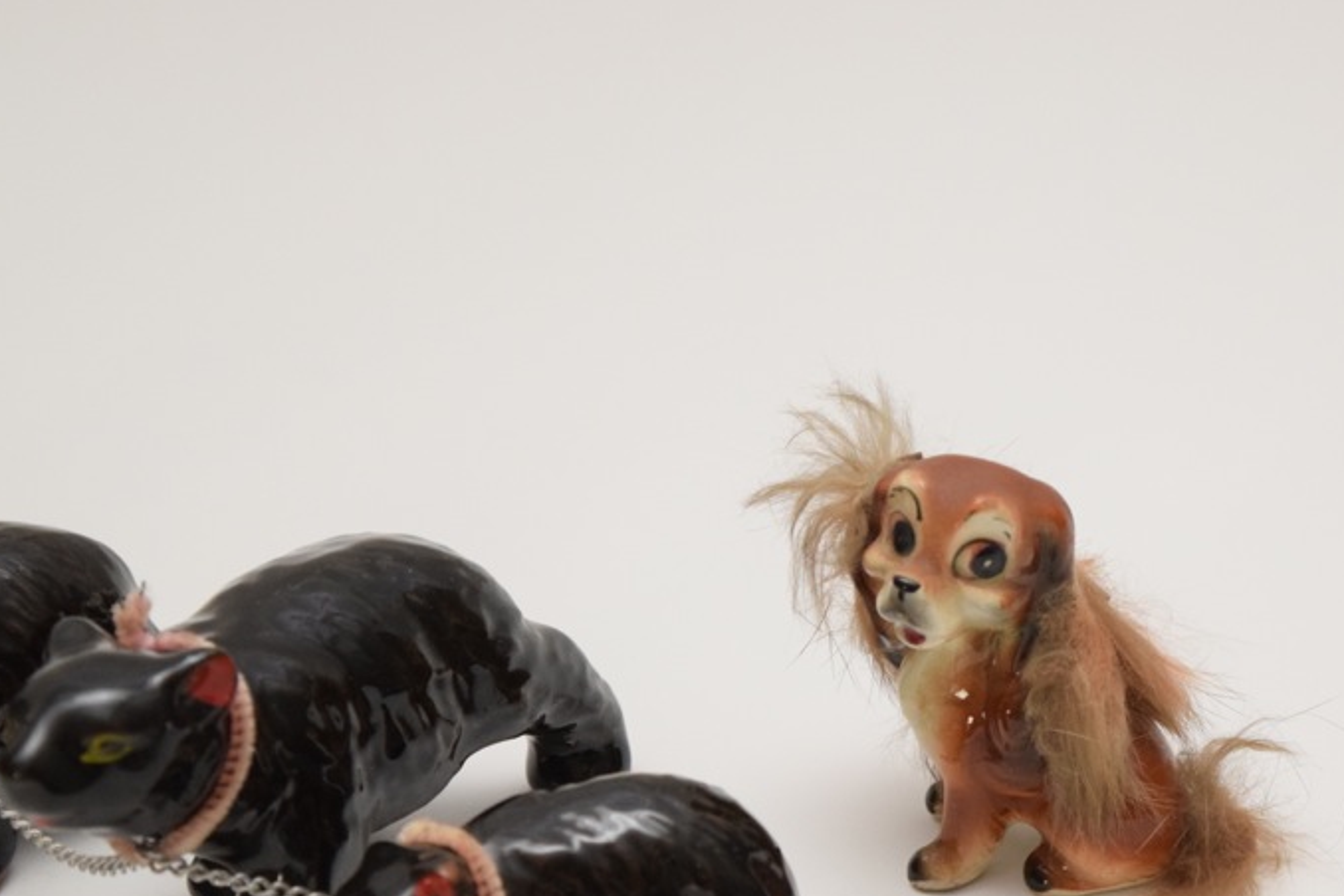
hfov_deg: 16.8
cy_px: 651
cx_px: 934
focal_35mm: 122
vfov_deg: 11.2
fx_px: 4545
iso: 1800
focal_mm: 55
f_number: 5.6
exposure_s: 1/60
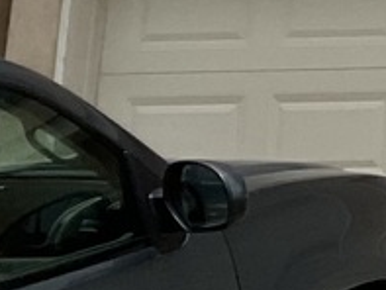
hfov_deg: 7.4
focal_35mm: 212
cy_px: -317
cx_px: 1405
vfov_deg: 6.8
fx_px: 2365
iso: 20
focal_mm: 3
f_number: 1.8
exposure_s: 1/3788
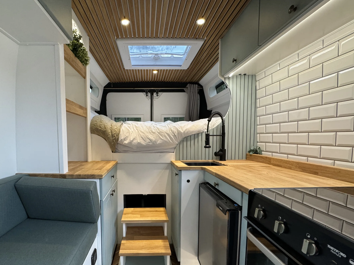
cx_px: 147
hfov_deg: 90.2
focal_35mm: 17
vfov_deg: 74.1
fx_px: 174
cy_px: 156
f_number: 2.2
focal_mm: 2.22
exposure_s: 1/99
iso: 250
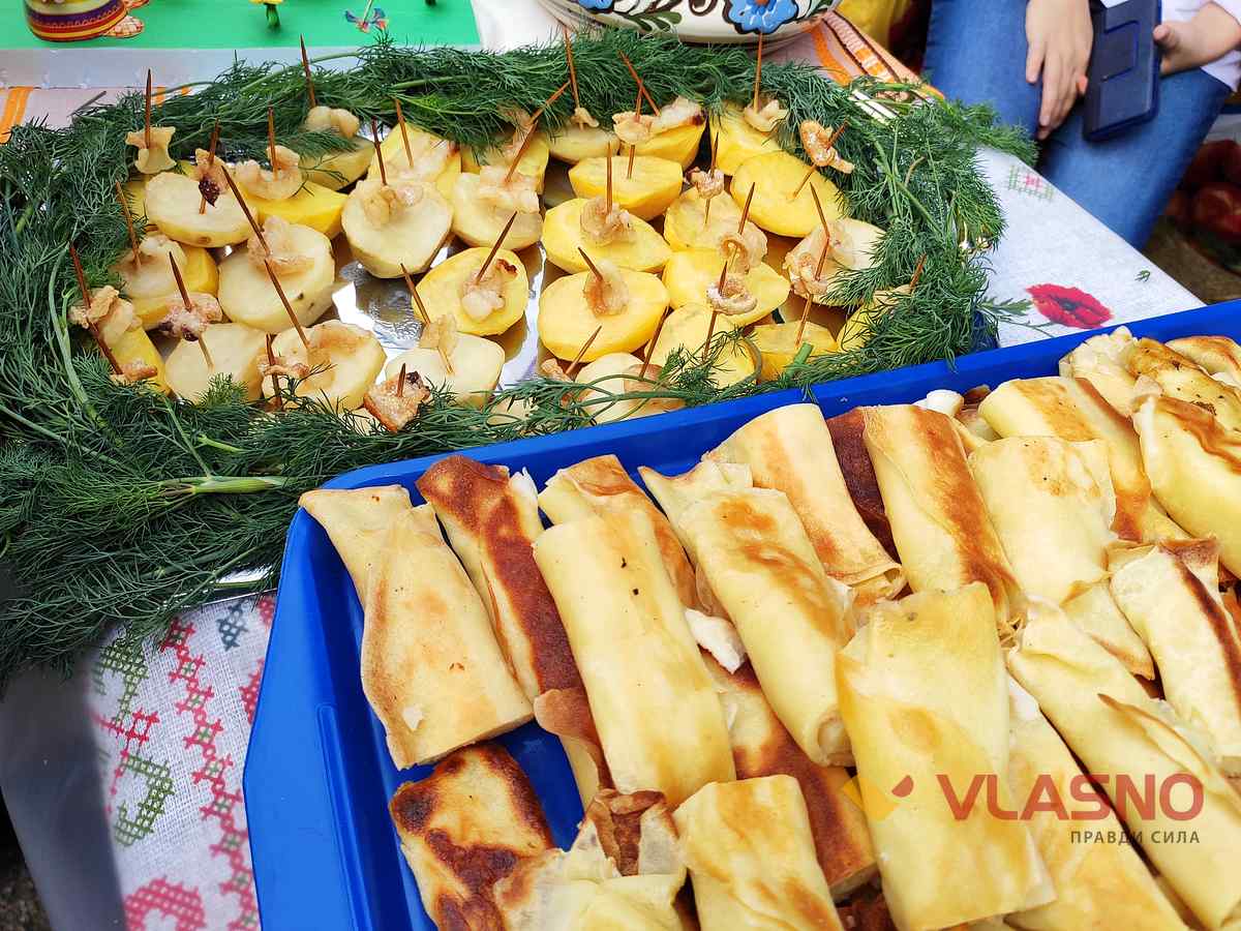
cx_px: 620
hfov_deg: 67.3
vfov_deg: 53.1
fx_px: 932
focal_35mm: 26
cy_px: 466
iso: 112
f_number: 1.75
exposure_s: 1/397
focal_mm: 4.77
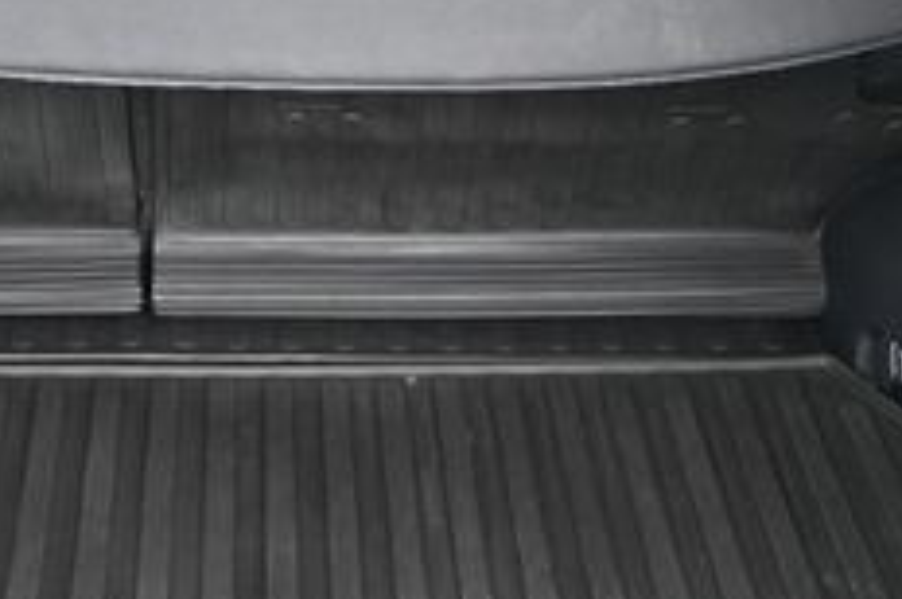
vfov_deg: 15.0
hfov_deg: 22.3
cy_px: 241
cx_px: 292
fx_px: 2277
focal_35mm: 91
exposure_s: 1/125
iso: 2500
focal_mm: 22
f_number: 4
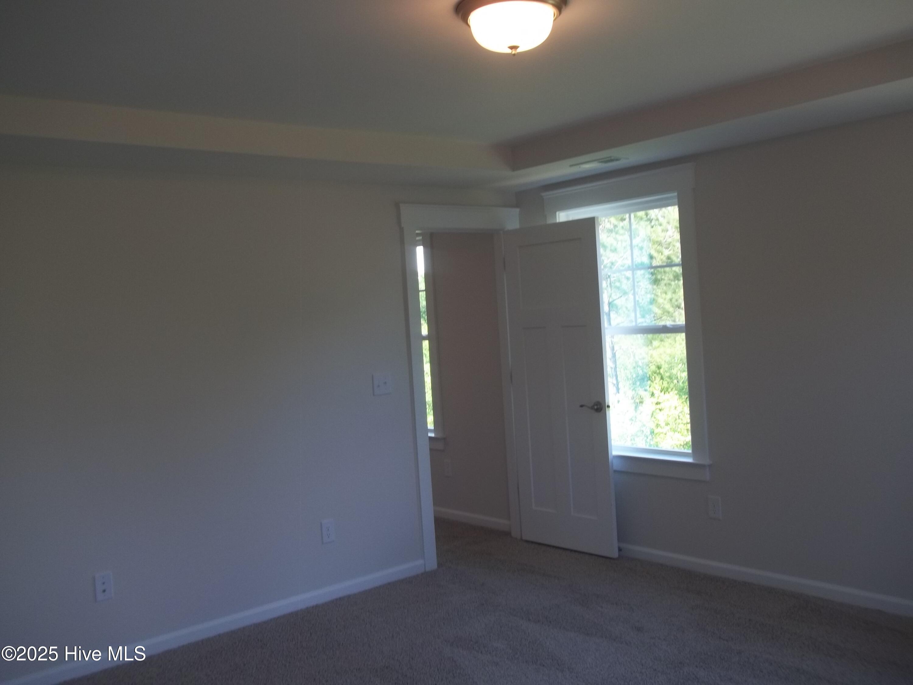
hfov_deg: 56.8
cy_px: 342
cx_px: 456
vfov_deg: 44.2
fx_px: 844
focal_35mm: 32
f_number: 2.9
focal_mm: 5.7
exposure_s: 1/50
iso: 64
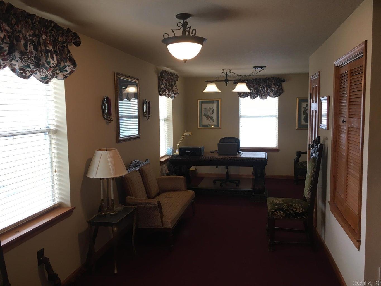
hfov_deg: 61.7
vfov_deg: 48.2
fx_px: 319
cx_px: 190
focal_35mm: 29
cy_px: 143
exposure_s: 1/30
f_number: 2.2
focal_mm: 4.15
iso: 50
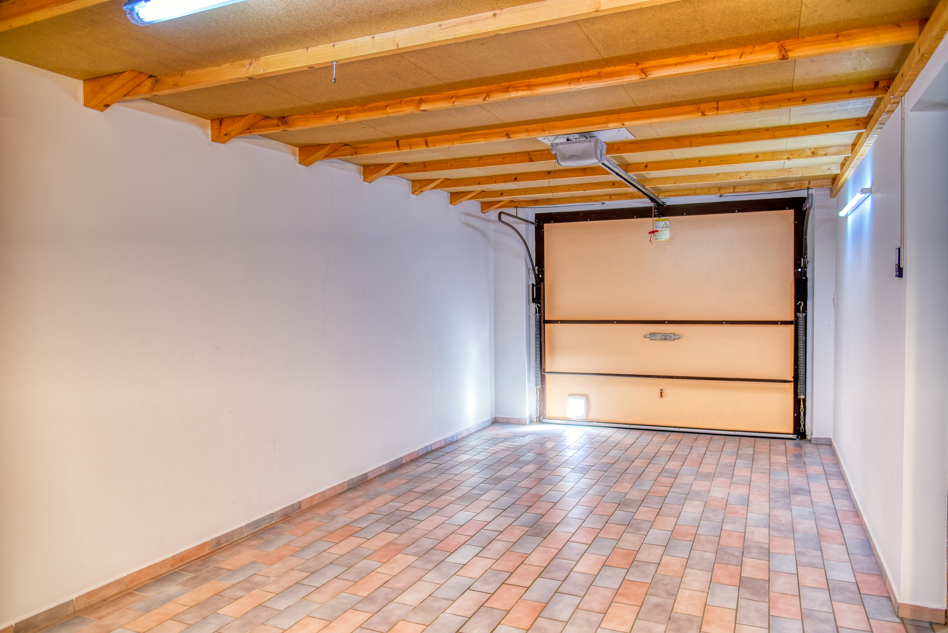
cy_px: 316
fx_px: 632
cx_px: 474
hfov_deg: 73.7
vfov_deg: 53.2
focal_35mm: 24
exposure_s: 1/30
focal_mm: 24
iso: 250
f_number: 4
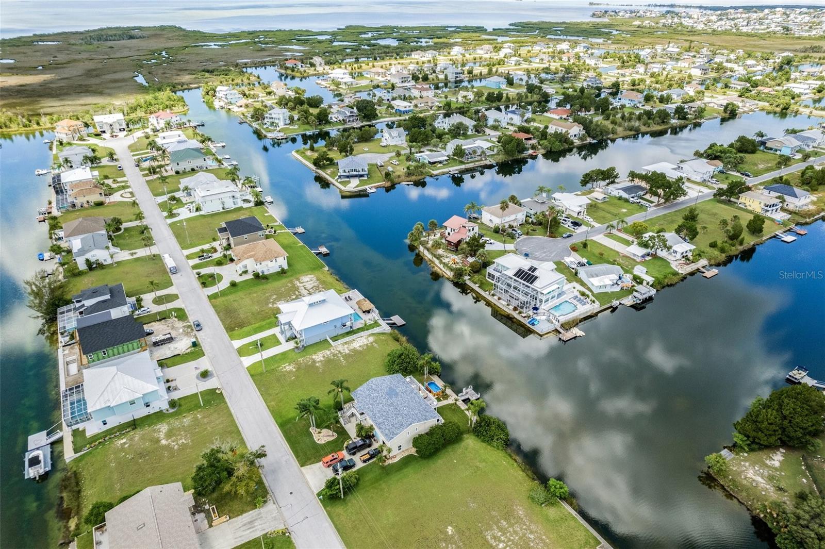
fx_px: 504
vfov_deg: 57.2
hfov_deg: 78.6
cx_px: 412
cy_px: 274
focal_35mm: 22
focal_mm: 8.38
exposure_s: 1/1000
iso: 140
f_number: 2.8
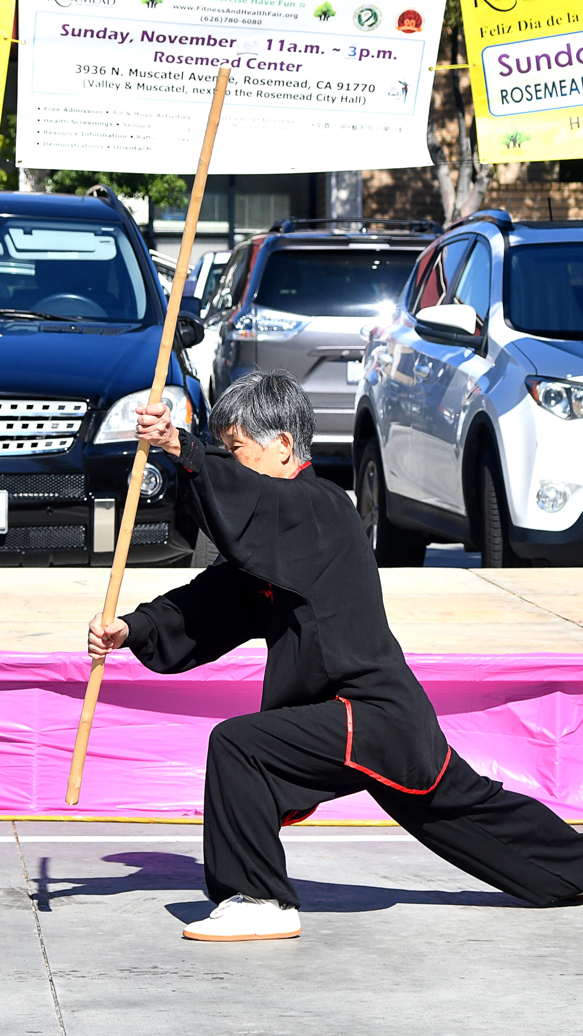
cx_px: 339
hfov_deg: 14.1
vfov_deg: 24.7
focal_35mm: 86
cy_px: 518
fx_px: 2363
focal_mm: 82
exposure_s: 1/1000
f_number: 7.1
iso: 320
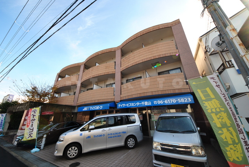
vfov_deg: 90.3
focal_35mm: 12
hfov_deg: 112.5
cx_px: 124
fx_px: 83
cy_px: 84
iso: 200
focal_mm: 8
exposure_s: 1/100
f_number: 9
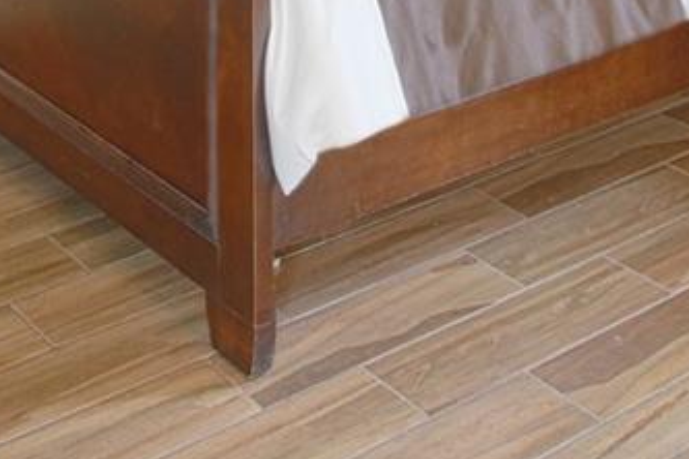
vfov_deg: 14.5
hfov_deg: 26.9
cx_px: 43
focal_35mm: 72
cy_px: -542
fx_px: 1378
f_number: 8
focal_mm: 10
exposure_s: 1
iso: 200
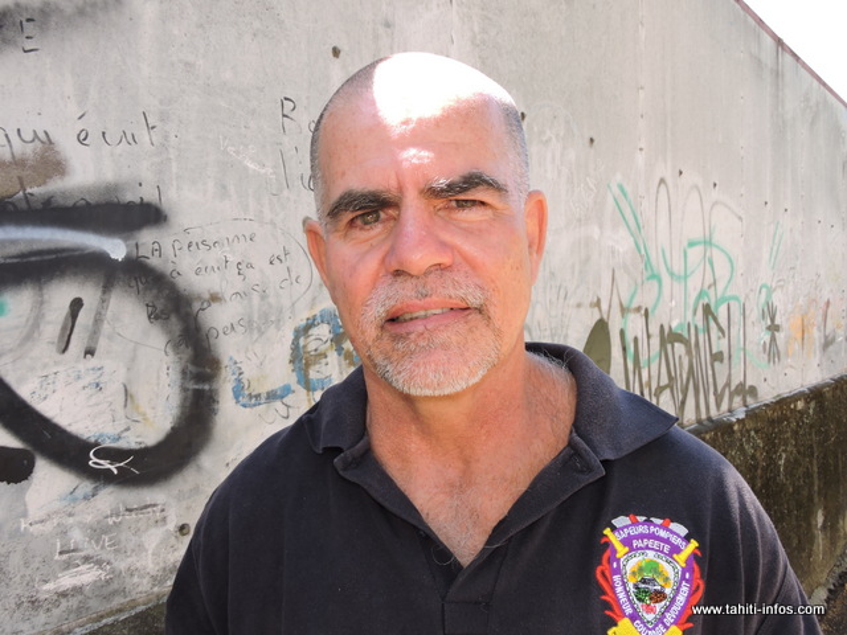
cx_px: 424
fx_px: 734
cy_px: 318
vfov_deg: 46.8
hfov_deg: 60.0
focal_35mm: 30
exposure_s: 1/80
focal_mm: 5.4
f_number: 4
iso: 110
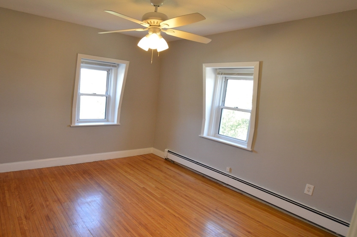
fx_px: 218
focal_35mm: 22
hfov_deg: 77.8
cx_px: 144
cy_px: 131
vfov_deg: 57.0
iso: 720
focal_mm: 12
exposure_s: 1/60
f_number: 4.8
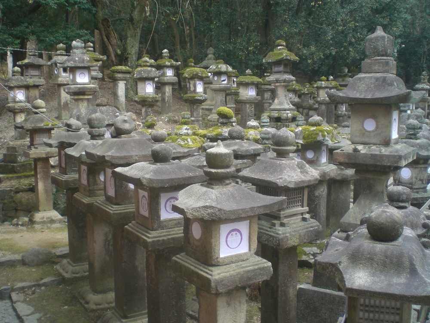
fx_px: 472
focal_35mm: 38
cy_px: 162
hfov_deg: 49.0
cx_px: 215
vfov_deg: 37.7
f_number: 3.1
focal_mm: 6.3
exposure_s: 1/80
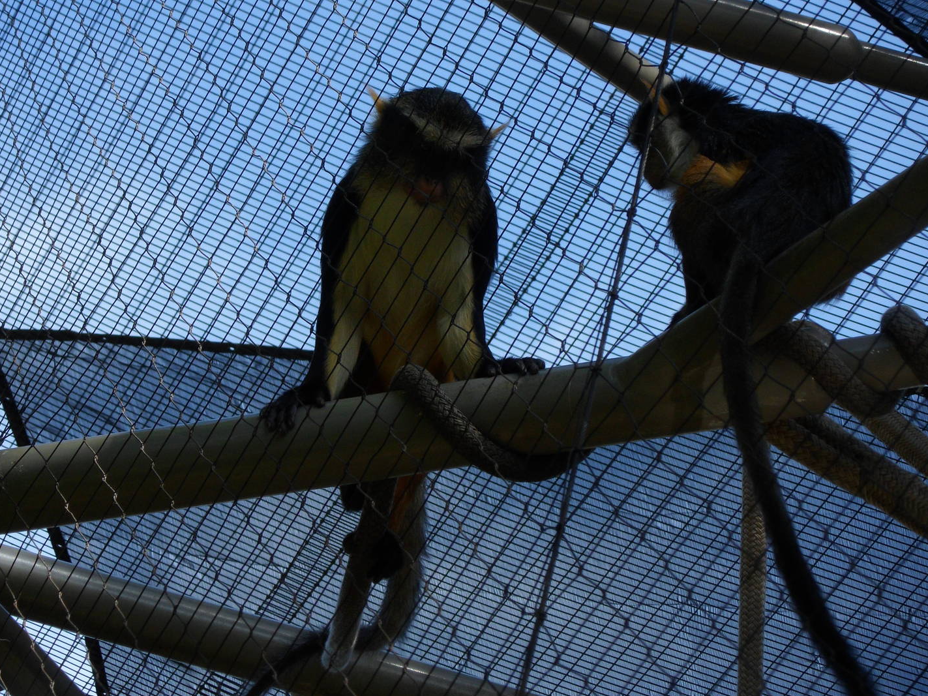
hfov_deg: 8.8
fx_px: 6058
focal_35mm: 226
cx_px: 446
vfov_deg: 6.6
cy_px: 318
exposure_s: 1/250
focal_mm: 36.2
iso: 80
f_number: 5.6
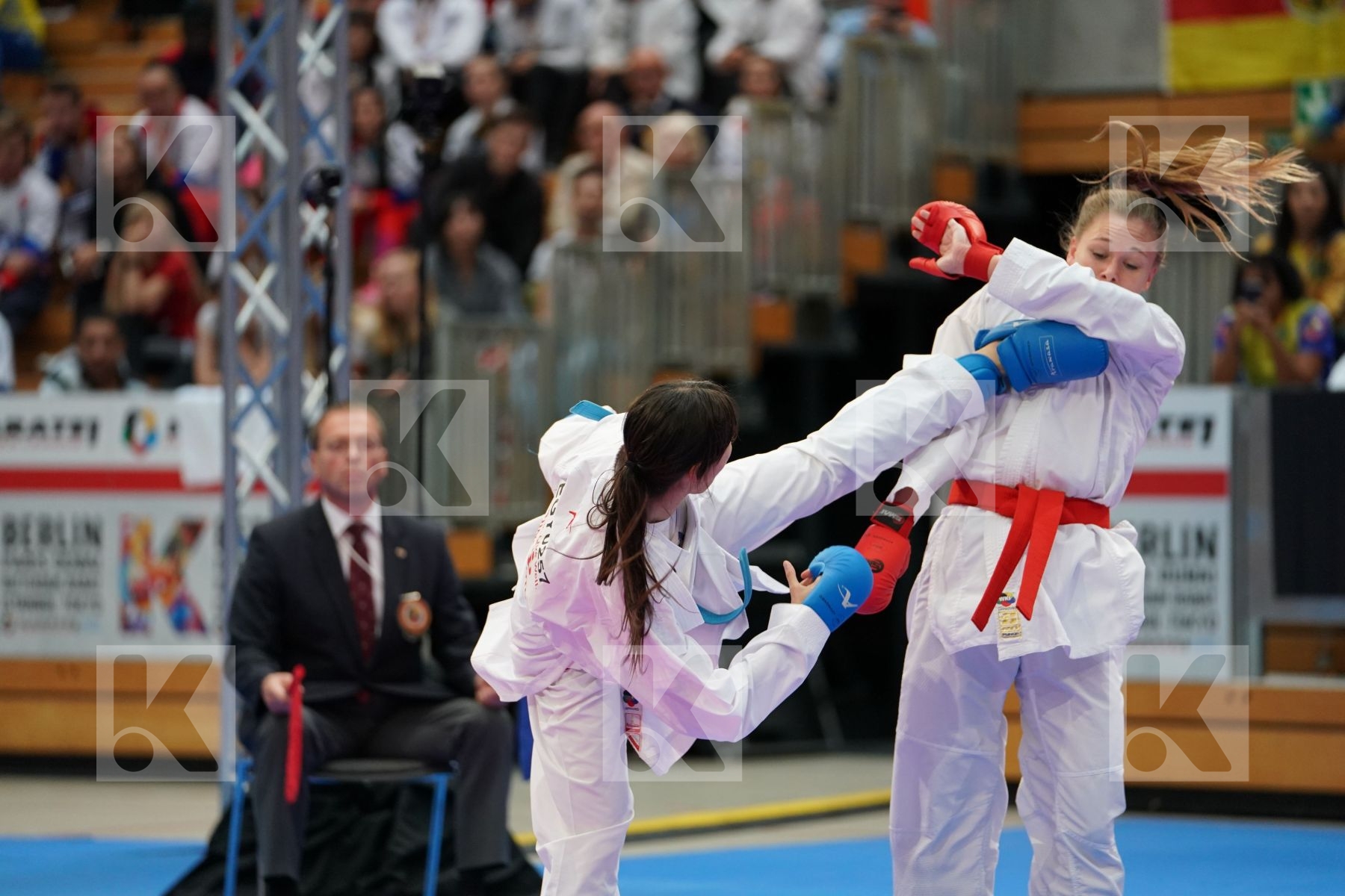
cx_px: 672
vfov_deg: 7.9
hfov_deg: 11.9
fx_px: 6463
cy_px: 448
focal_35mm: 173
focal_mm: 173
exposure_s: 1/1000
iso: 2000
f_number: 2.8
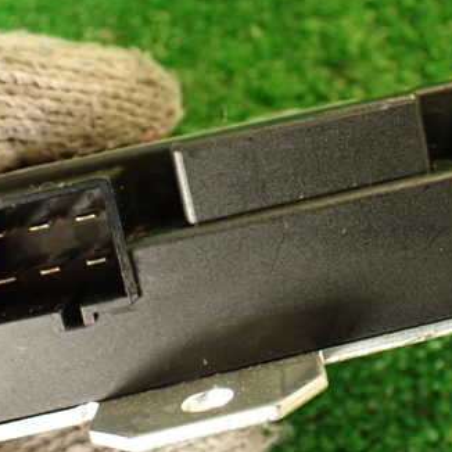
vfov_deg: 32.7
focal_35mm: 52
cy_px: 194
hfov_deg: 32.6
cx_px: 288
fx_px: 768
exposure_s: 1/30
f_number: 2.4
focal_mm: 5.79
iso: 500
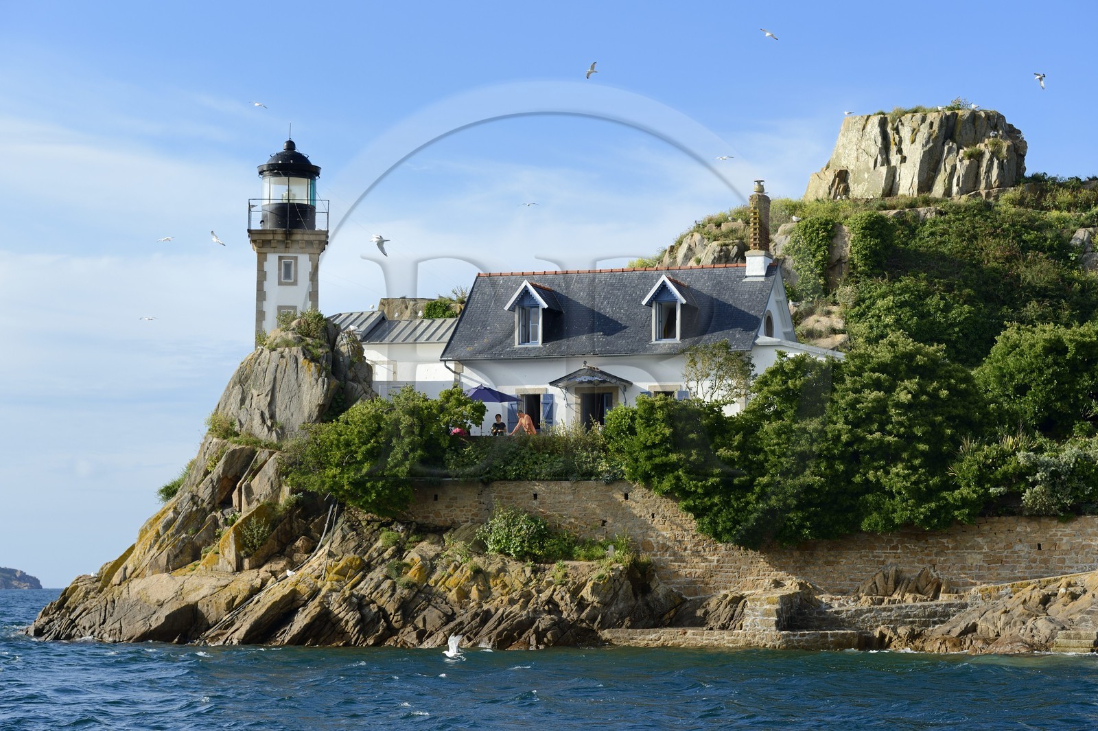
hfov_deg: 26.0
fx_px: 2378
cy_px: 366
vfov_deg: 17.5
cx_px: 549
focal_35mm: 78
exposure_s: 1/1250
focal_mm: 78
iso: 400
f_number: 6.3
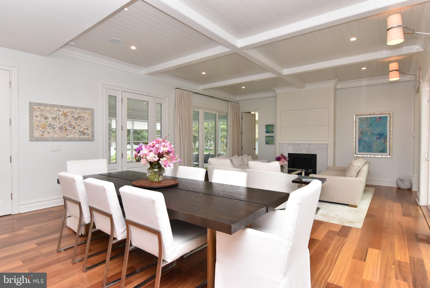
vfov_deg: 67.5
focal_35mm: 18
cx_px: 215
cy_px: 144
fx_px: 215
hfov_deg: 90.0
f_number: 7.1
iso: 800
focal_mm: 12
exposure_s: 1/80
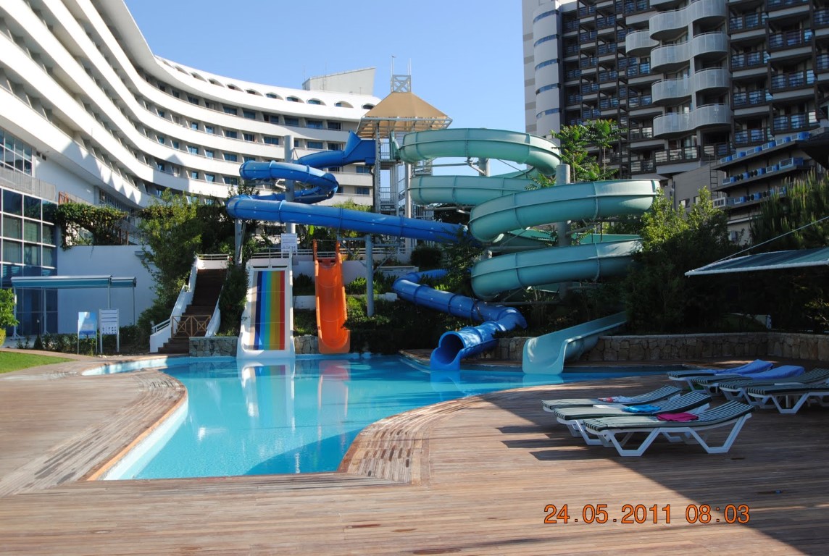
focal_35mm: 36
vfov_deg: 37.0
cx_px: 414
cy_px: 278
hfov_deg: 53.0
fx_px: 831
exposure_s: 1/200
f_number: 6.3
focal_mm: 24
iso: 100
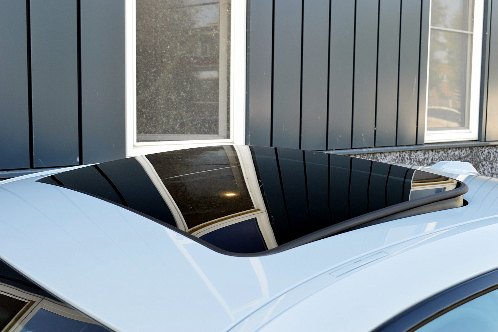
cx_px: 249
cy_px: 166
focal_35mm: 45
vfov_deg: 29.9
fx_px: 622
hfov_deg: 43.6
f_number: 8
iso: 400
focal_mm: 30
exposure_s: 1/80
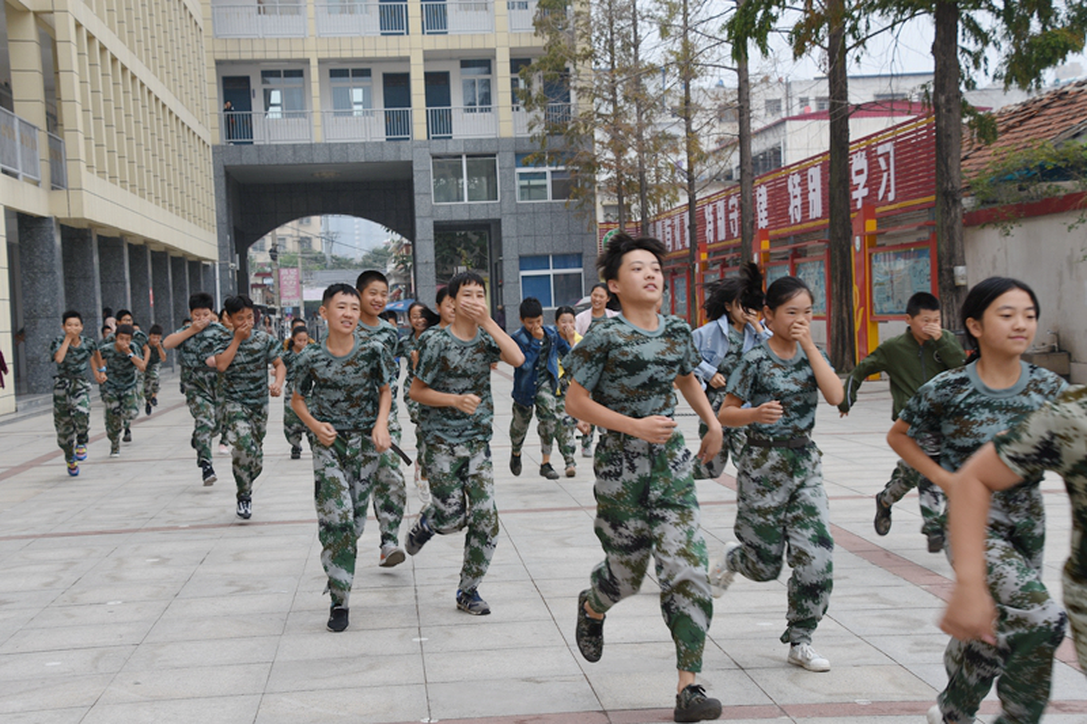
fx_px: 1811
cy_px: 362
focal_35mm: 60
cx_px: 544
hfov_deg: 33.4
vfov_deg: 22.6
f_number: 5.6
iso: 100
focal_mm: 40
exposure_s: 1/200
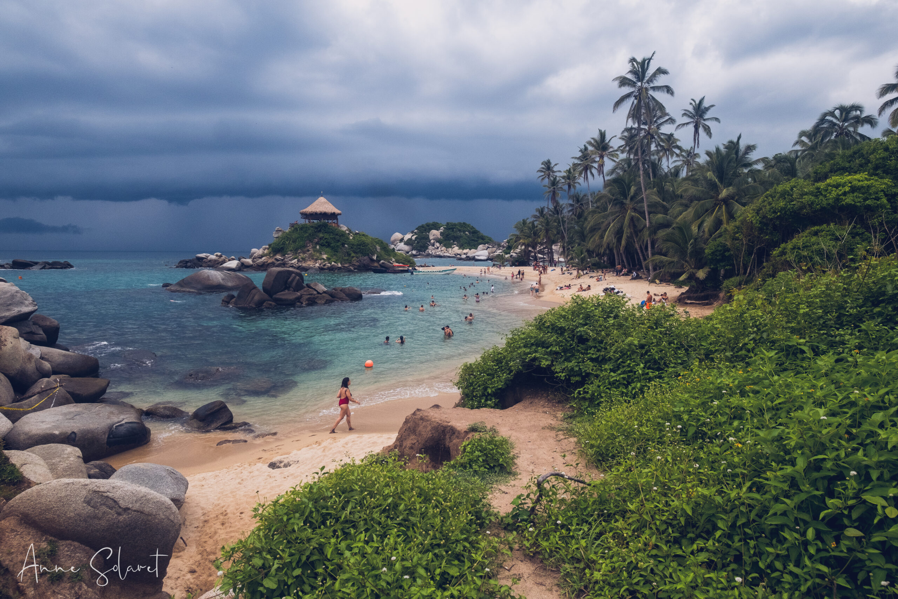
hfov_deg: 81.2
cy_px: 300
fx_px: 524
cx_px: 449
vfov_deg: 59.5
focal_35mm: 21
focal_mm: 13.8
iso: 800
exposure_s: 1/1600
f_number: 7.1
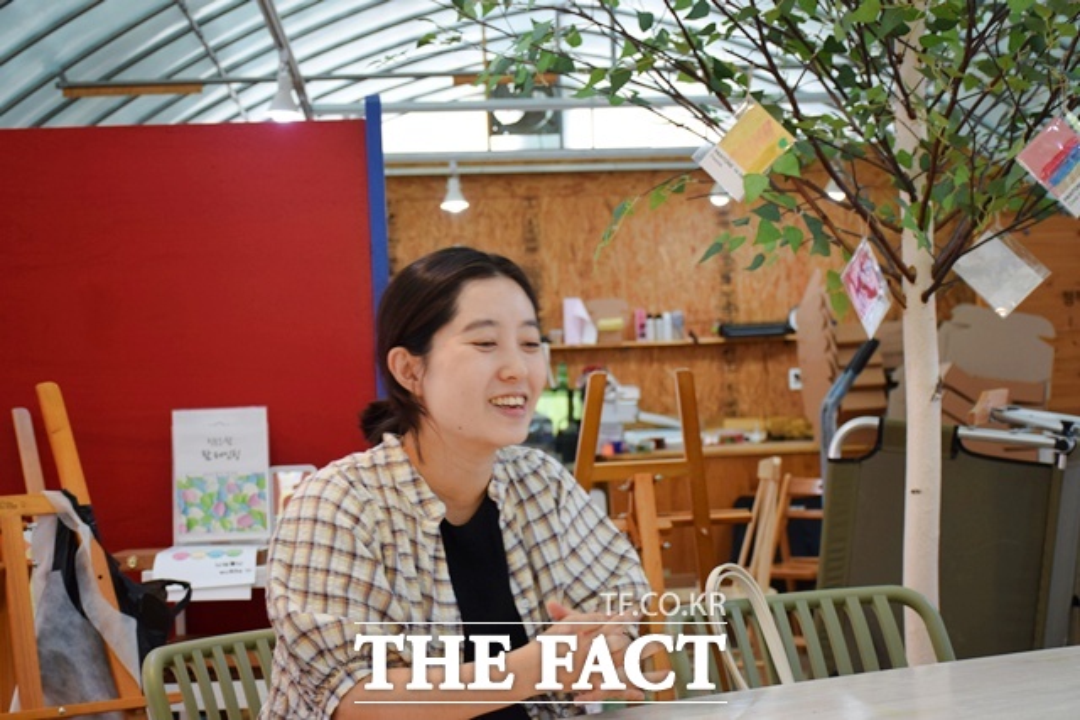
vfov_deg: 23.8
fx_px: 1710
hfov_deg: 35.0
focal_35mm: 57
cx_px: 540
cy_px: 360
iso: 640
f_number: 4.2
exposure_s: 1/60
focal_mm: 38
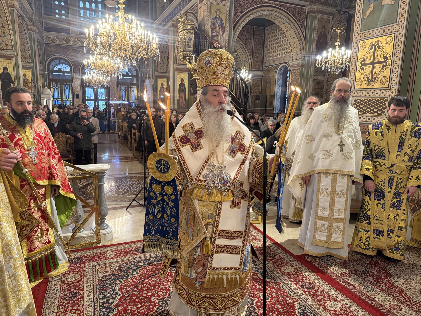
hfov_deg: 71.6
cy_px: 158
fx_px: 292
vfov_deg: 56.8
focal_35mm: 24
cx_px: 210
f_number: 1.78
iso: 400
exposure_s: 1/100
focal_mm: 6.76
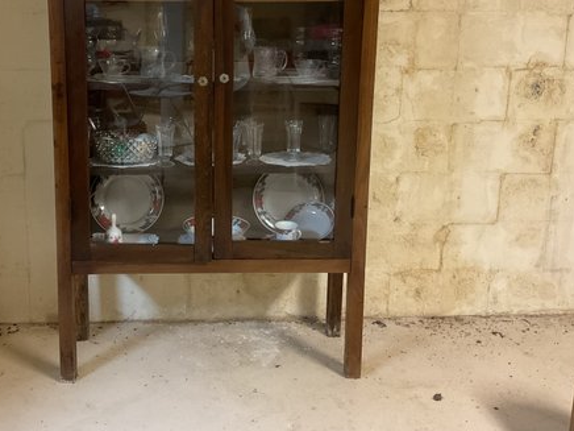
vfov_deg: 34.0
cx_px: 217
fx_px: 696
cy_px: 142
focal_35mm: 42
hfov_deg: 44.4
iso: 250
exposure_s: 1/40
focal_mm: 3
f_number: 1.8
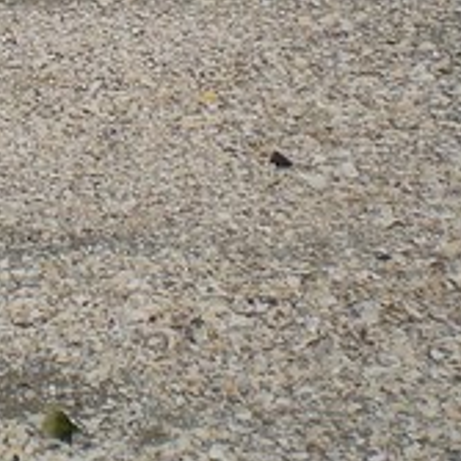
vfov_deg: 13.2
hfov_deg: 13.3
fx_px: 1944
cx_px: -50
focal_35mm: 129
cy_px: -91
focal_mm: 6.3
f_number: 4.4
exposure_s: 1/640
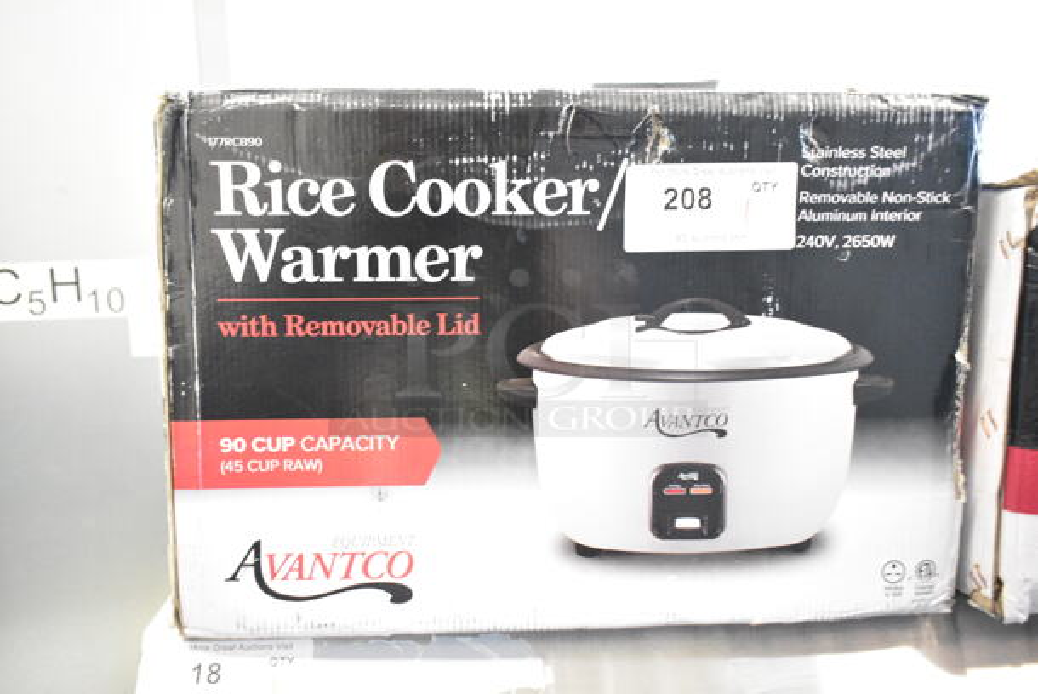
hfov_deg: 59.4
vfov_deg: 41.8
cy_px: 347
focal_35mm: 32
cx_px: 519
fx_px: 909
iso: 6400
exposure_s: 1/80
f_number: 4.5
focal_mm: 21
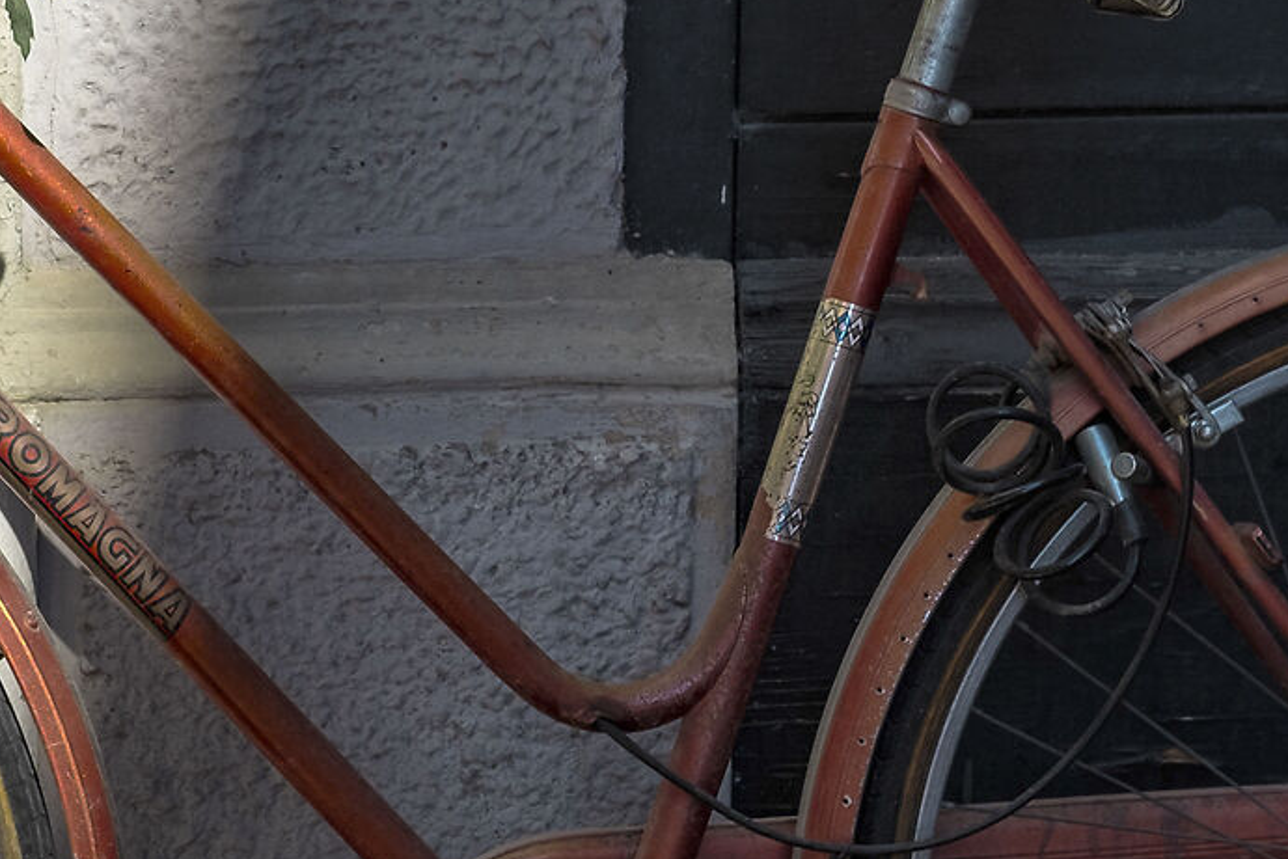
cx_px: 224
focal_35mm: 184
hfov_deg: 11.1
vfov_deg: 7.5
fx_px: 6584
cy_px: 466
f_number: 5.6
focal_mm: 35
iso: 200
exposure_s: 1/250
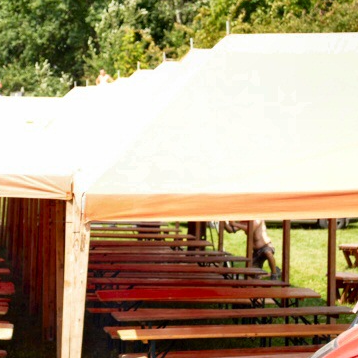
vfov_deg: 14.0
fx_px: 1463
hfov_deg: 13.9
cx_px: 104
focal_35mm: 125
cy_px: 192
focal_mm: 44
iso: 640
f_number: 5.3
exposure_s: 1/800
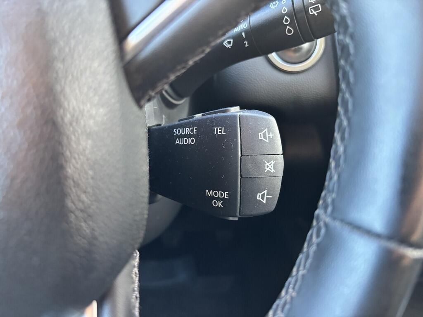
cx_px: 212
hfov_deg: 67.3
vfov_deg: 53.1
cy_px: 158
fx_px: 318
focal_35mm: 26
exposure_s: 1/60
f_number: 1.6
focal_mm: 5.96
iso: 320
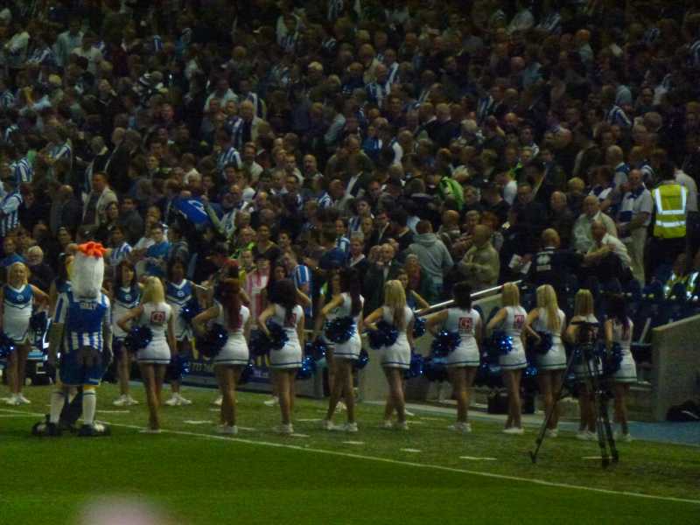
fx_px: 7765
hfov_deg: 5.2
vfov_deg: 3.9
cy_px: 262
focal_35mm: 384
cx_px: 350
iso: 1600
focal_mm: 68.8
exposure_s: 1/125
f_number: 5.9
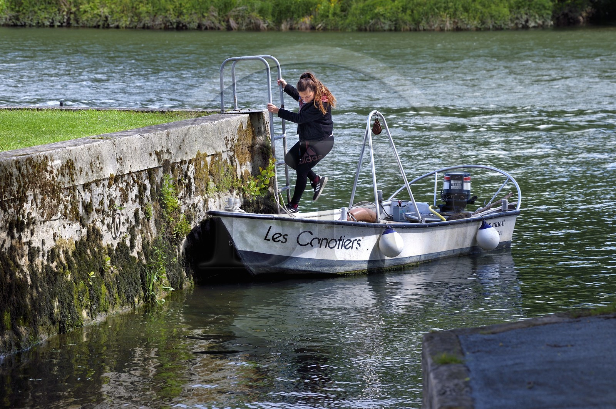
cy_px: 204
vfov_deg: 8.6
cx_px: 308
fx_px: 2735
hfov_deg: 12.8
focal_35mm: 160
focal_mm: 160
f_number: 7.1
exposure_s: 1/250
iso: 200
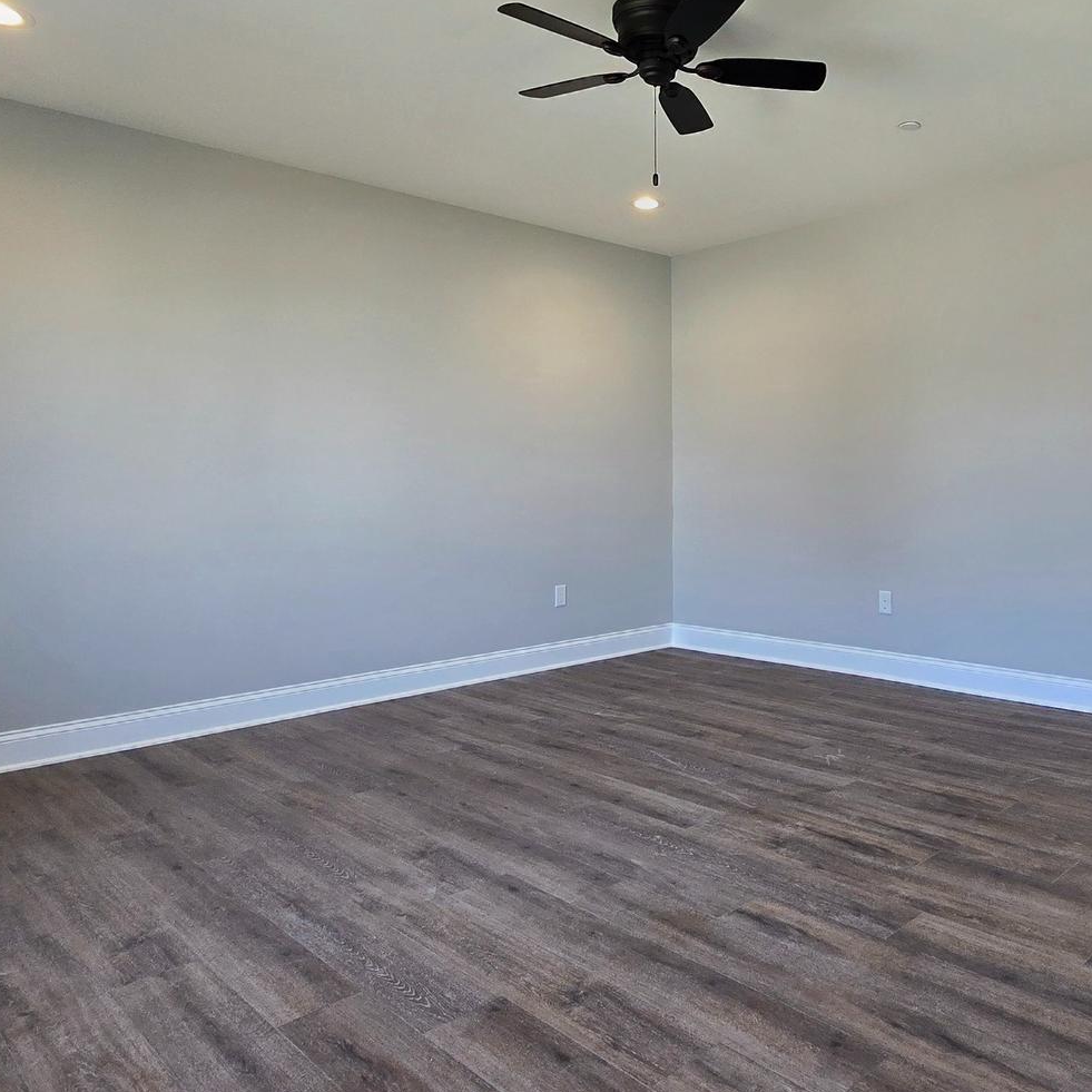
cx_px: 720
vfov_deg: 64.2
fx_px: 857
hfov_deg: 63.5
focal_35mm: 24
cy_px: 421
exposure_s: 1/60.2
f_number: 2.2
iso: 80
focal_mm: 2.2
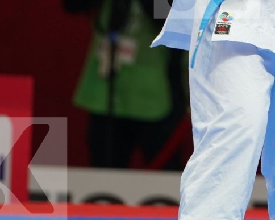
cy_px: -33
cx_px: 399
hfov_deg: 2.0
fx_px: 7844
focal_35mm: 964
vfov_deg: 1.6
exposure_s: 1/500
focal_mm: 276
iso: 1600
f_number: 4
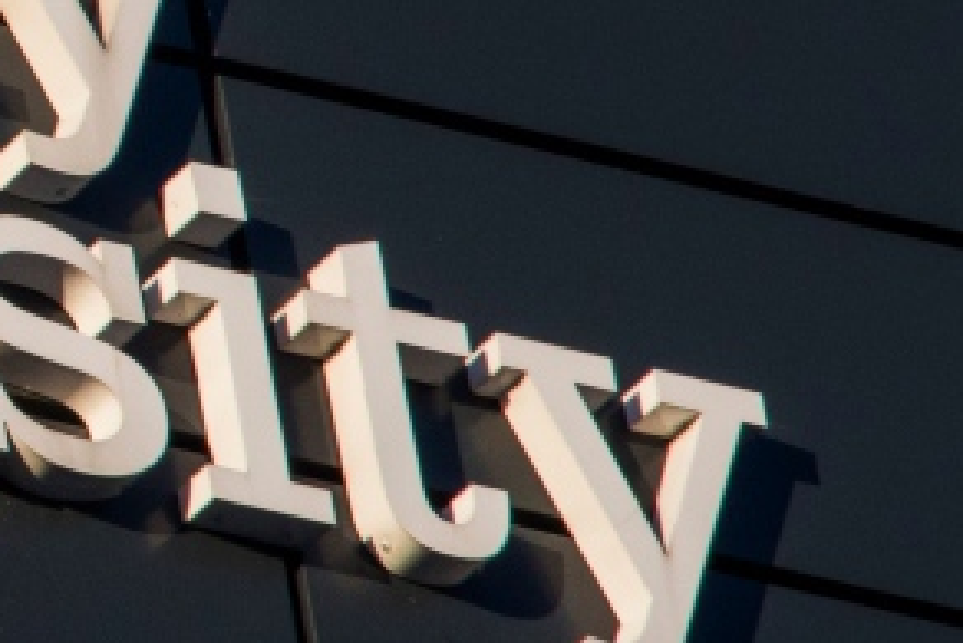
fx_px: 41294
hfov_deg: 1.3
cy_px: -71
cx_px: -1042
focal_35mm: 1543
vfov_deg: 0.9
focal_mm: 300
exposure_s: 1/250
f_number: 18
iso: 400
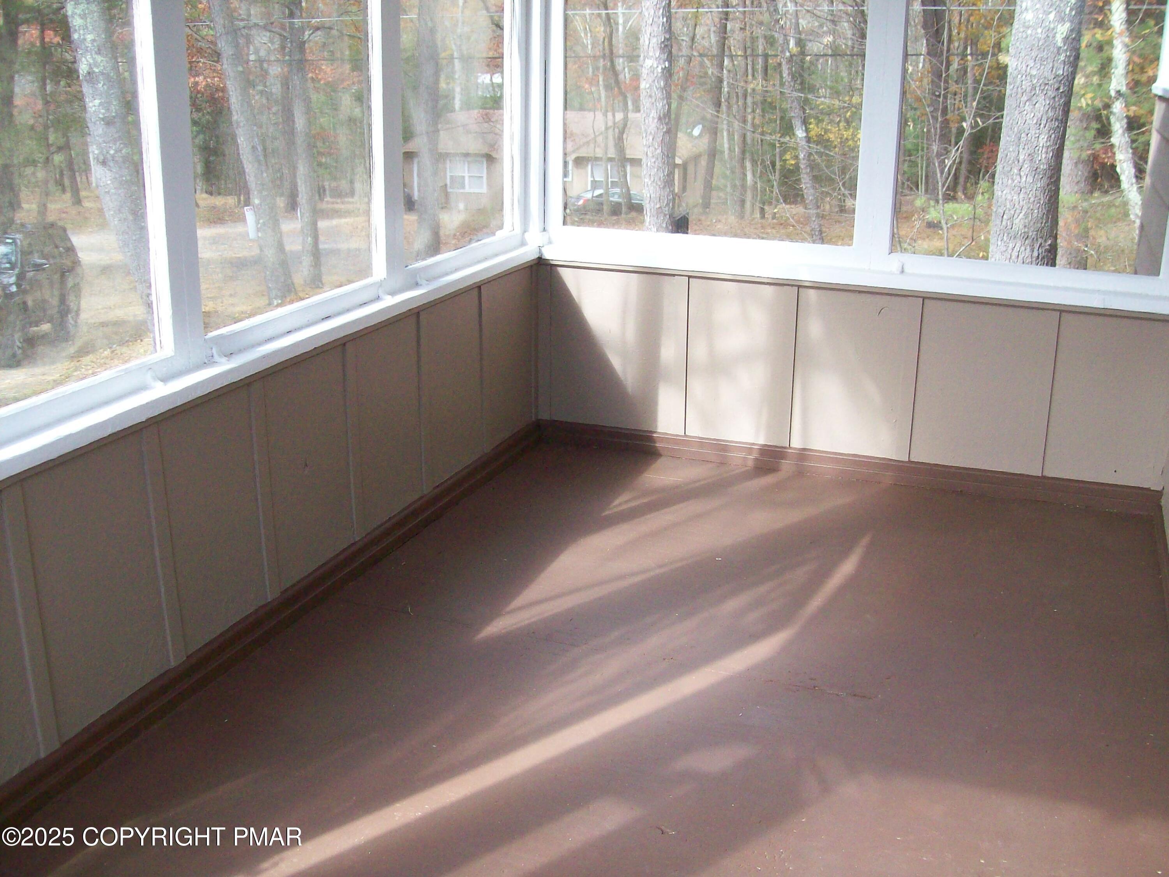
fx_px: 1216
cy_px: 438
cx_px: 584
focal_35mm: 36
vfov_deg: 39.7
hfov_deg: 51.4
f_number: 2.7
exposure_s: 1/151
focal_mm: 6
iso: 200
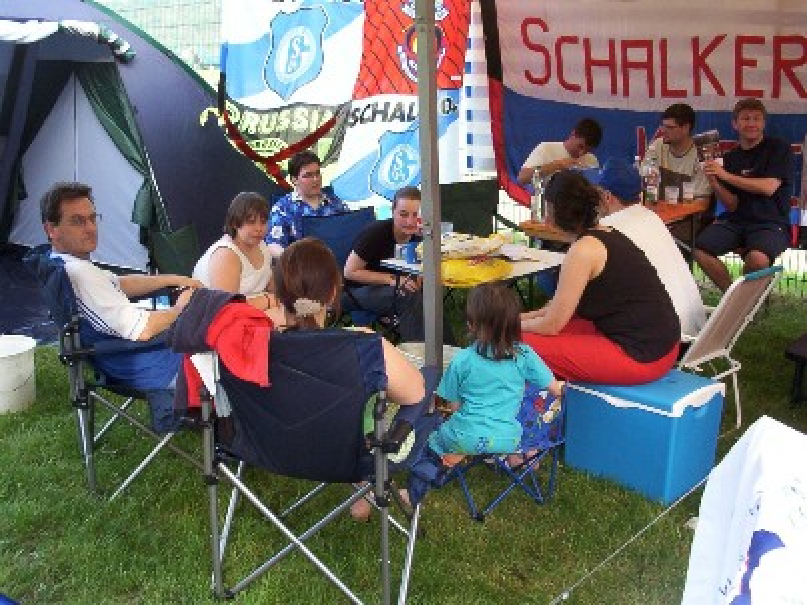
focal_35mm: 39
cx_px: 404
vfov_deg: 36.8
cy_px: 302
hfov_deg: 47.9
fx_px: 909
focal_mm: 6
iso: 140
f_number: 4.5
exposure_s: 1/30
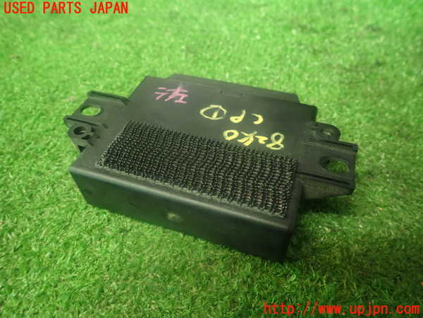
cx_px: 212
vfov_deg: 54.9
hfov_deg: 69.4
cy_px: 159
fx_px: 305
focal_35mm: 25
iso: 800
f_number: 2
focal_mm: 4.5
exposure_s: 1/25
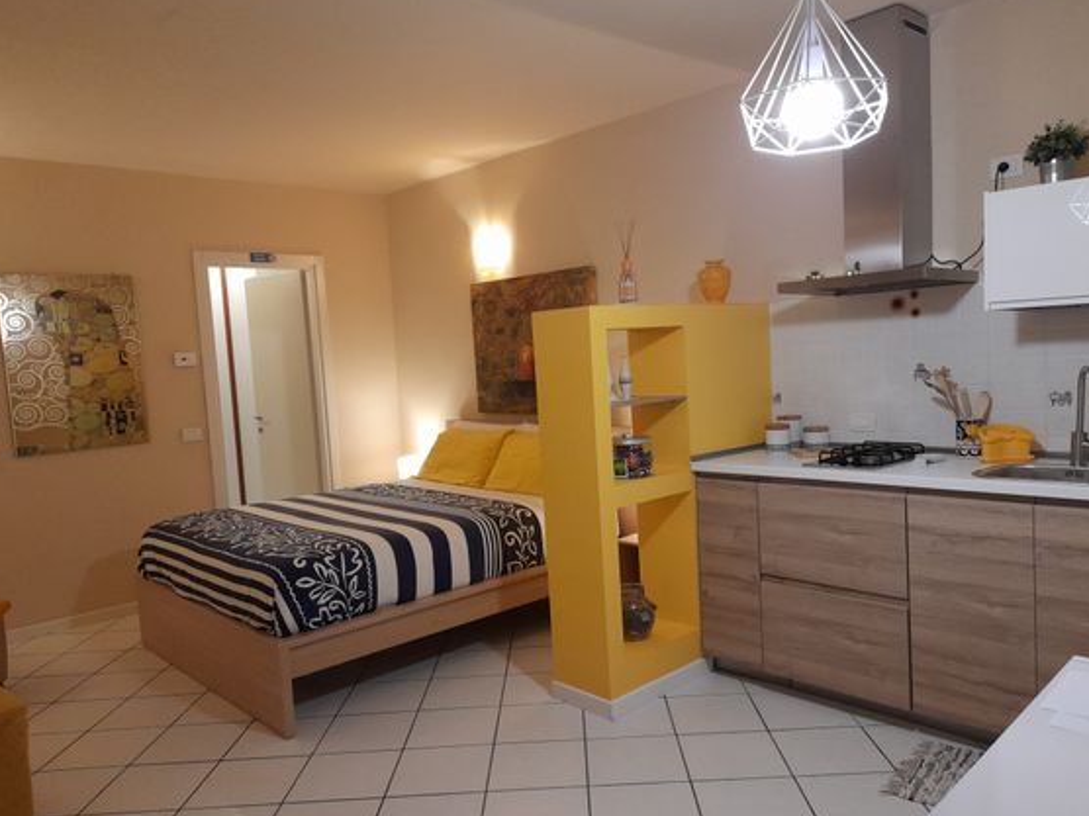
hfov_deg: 65.3
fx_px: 849
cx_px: 556
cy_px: 415
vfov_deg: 51.4
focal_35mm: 27
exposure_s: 1/50
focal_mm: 4.6
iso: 250
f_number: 2
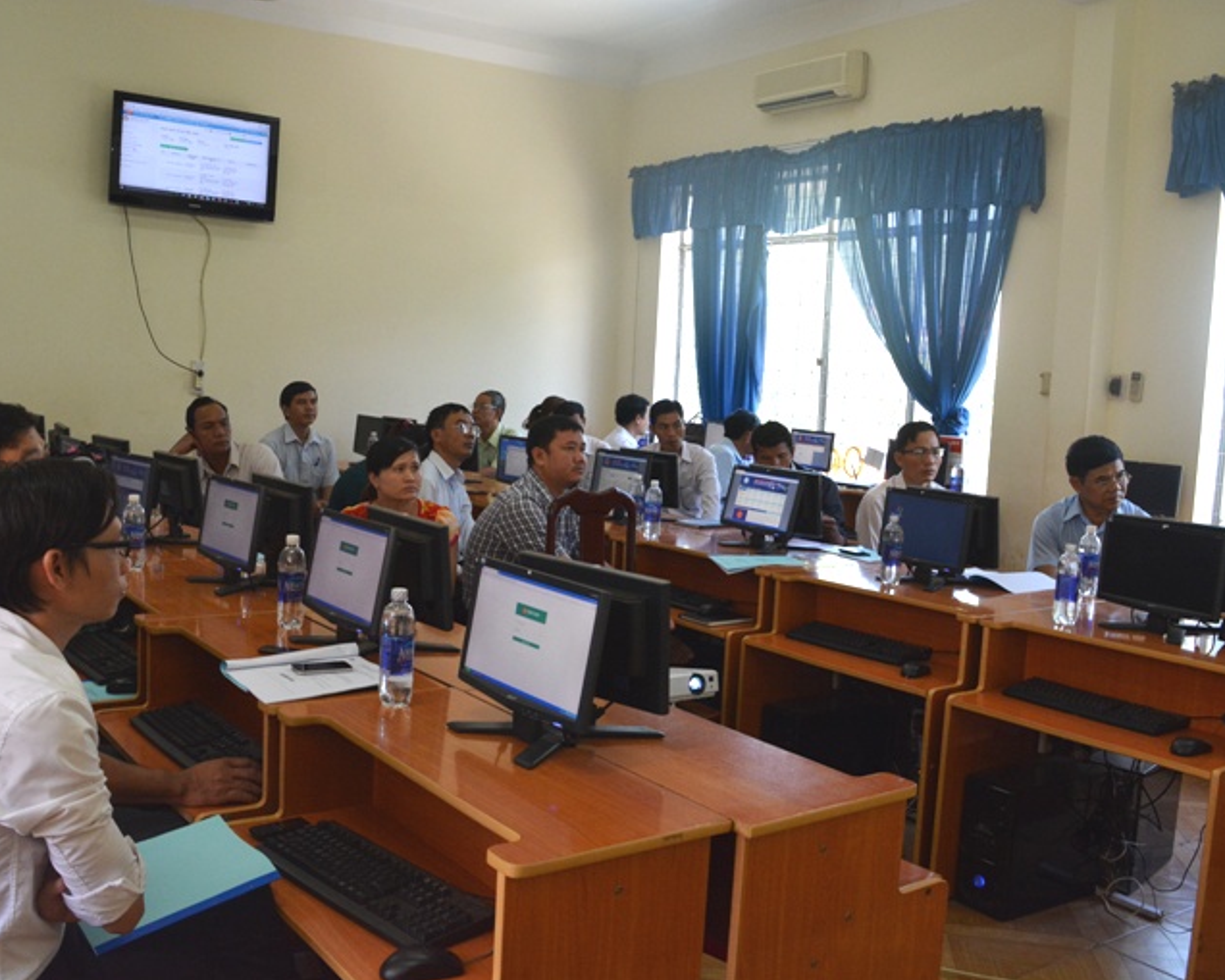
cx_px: 503
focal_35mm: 34
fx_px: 1233
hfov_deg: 52.5
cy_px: 491
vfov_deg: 43.4
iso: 1600
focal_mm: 20
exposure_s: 1/160
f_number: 6.3
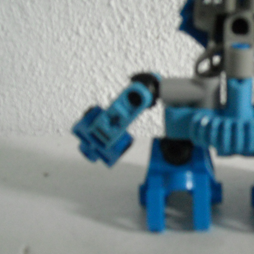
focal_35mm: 71
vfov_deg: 24.3
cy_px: 109
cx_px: 234
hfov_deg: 23.6
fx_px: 589
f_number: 2.8
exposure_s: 1/60
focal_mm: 5.7
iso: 400
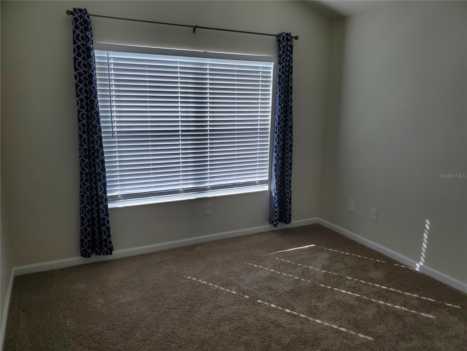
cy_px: 176
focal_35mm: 26
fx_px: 351
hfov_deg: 67.3
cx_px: 234
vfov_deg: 53.1
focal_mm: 4.3
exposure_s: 1/137
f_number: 2.4
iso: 50
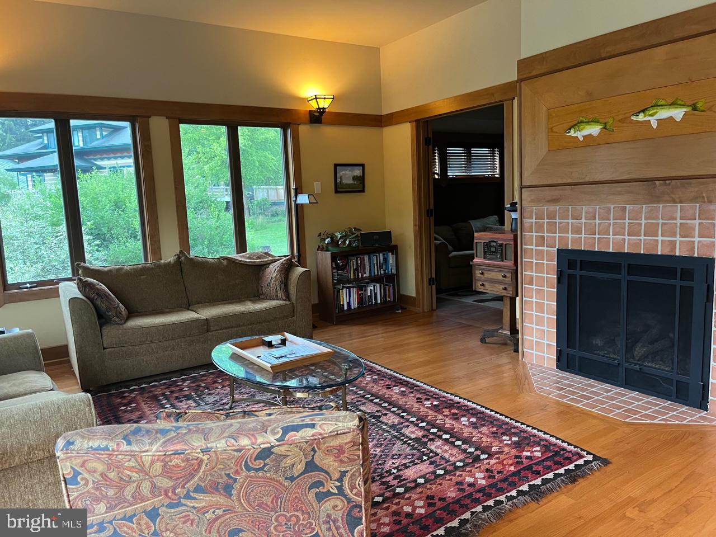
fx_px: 538
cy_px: 268
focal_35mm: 26
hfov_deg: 67.3
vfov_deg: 53.1
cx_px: 358
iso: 320
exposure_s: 1/60
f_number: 1.6
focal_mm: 5.1
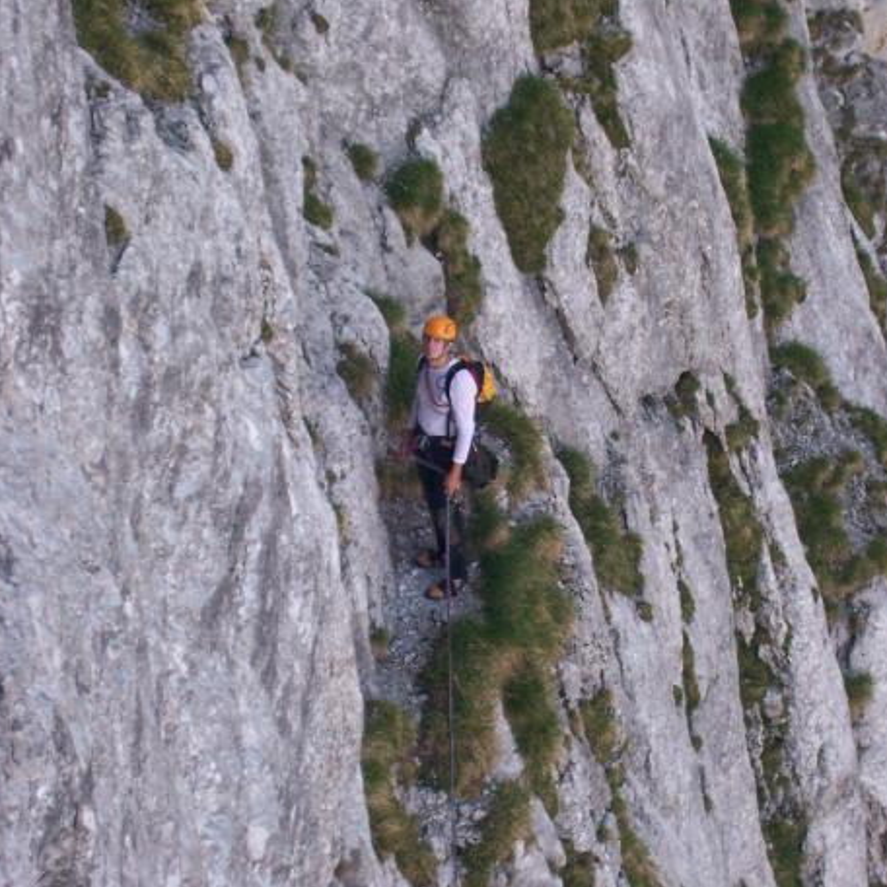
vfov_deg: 13.0
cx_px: 450
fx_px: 3885
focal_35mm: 134
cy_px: 482
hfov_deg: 13.0
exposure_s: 1/100
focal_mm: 18.1
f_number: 4.8
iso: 125
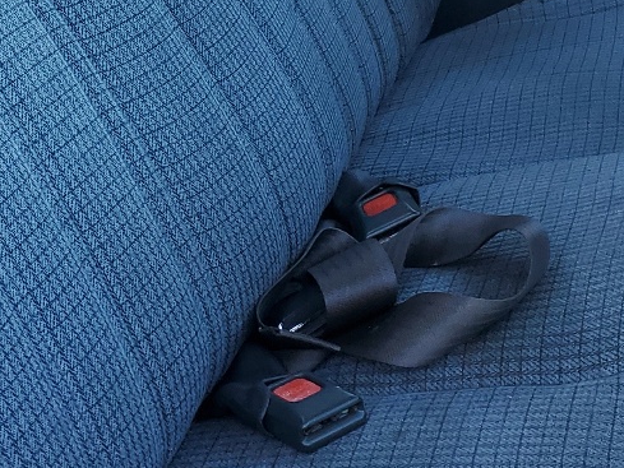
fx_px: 1533
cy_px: -68
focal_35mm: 85
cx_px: 60
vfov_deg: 16.7
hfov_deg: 22.4
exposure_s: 1/192
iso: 50
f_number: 1.5
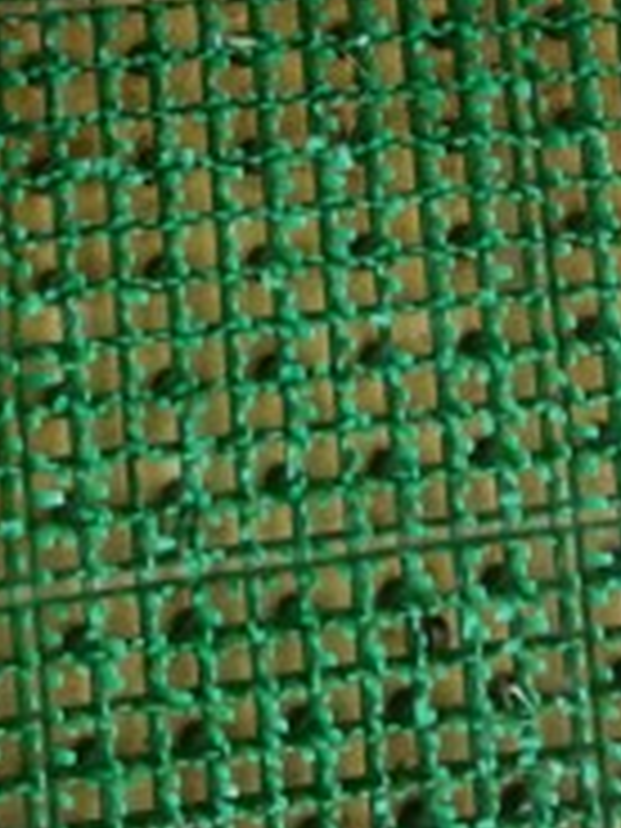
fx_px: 2918
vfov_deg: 15.2
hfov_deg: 12.1
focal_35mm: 122
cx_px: 202
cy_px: -320
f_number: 1.8
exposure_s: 1/123
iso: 25
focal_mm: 3.99
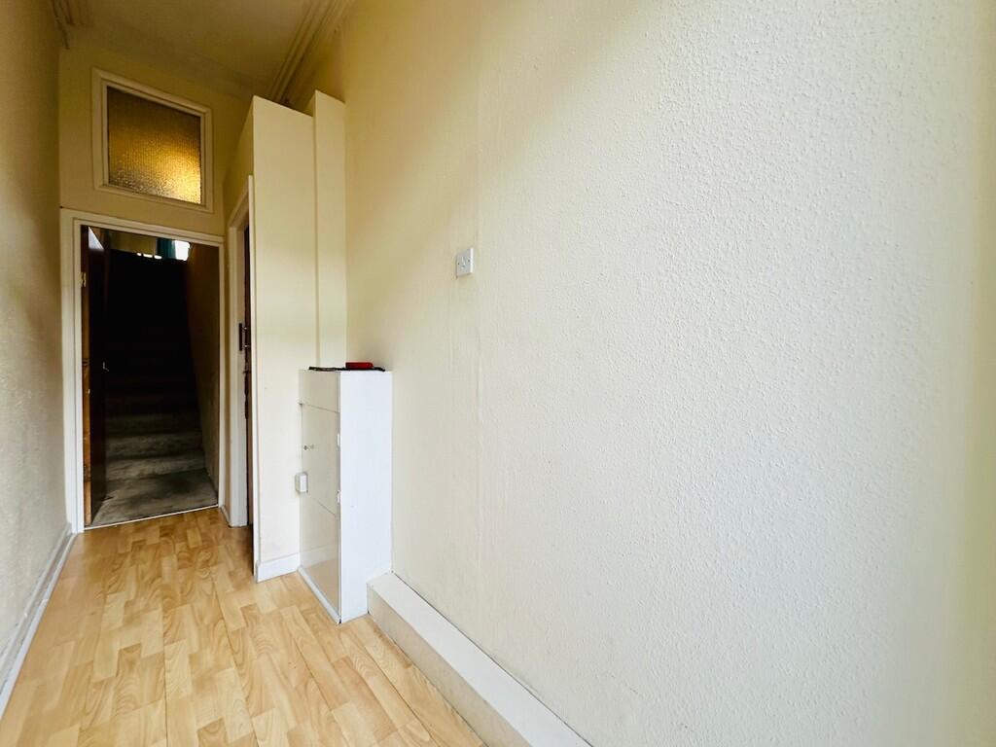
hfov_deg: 102.1
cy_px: 374
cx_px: 498
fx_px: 403
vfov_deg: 85.7
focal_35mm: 14
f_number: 2.2
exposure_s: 1/203
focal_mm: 2.22
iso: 40
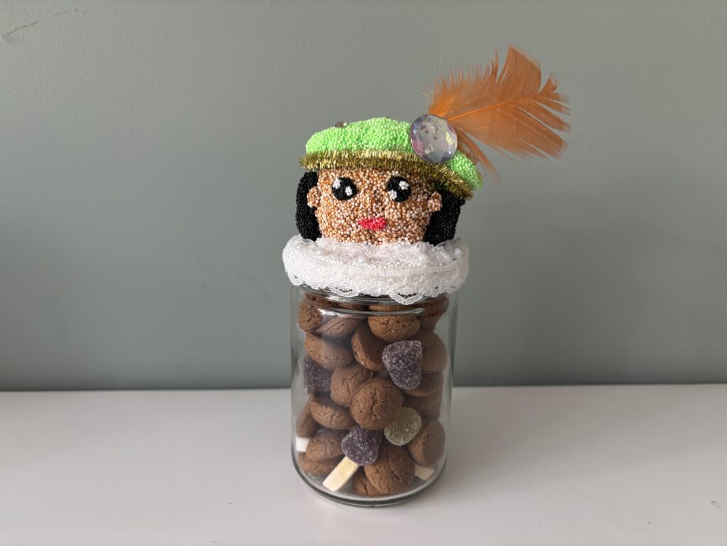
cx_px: 364
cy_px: 273
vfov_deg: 53.1
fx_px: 546
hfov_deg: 67.3
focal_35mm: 26
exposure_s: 1/50
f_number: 1.6
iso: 160
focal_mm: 5.96
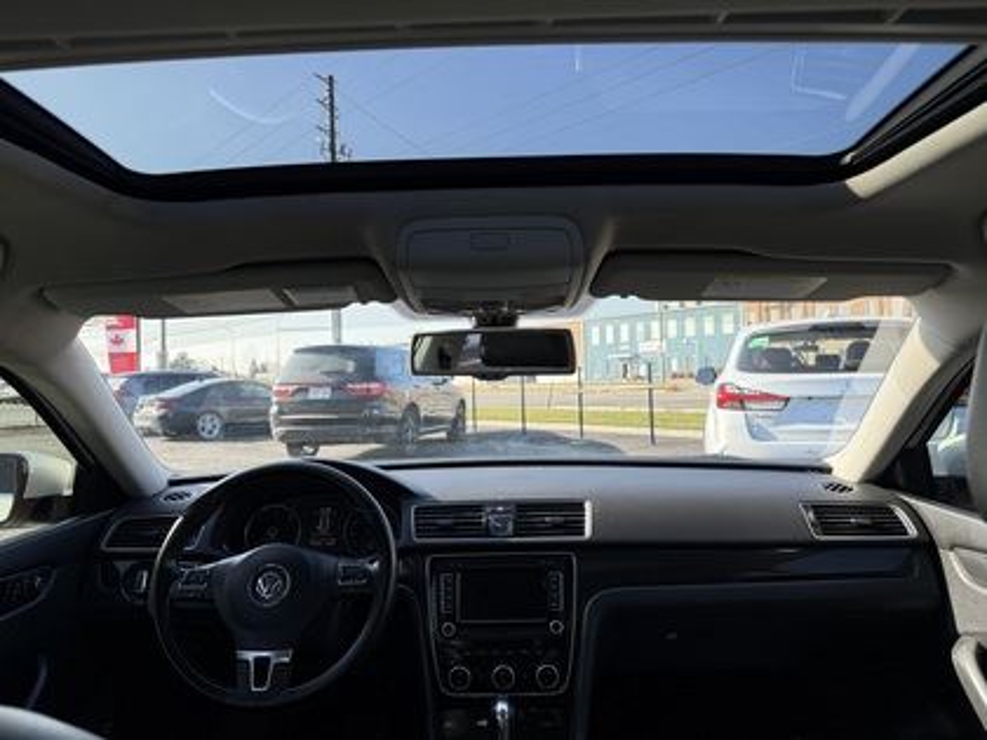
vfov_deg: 56.8
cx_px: 494
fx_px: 684
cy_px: 370
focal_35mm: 24
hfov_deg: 71.6
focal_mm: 6.76
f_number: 1.78
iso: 100
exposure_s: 1/992
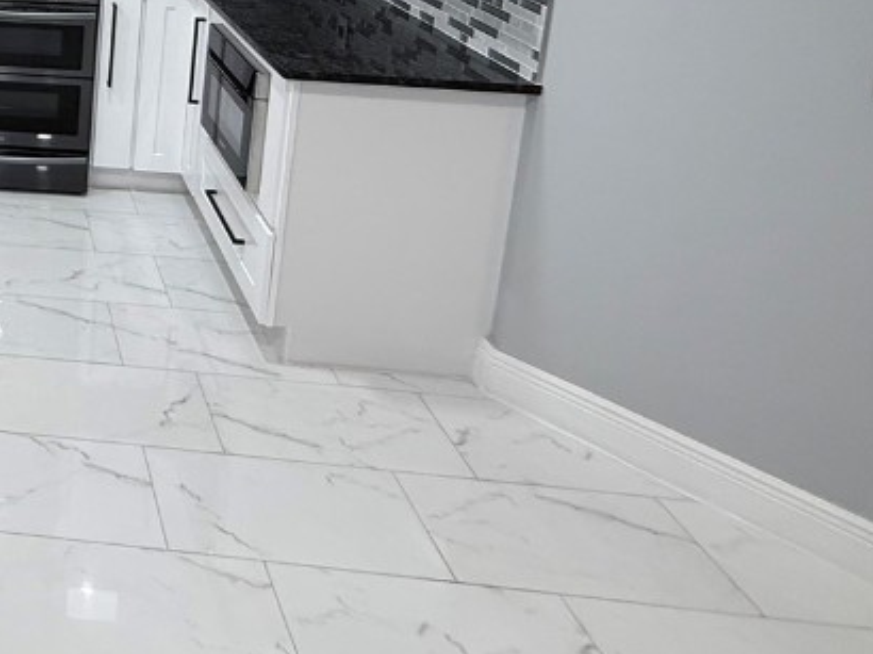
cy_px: -92
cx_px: -106
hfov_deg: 41.1
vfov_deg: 34.3
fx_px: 882
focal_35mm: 35
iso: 250
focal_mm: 2.22
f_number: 2.2
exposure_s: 1/60
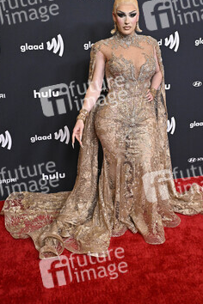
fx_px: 296
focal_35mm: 35
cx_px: 108
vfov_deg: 54.4
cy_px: 139
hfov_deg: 37.8
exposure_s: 1/250
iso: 4000
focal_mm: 31
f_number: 5.6
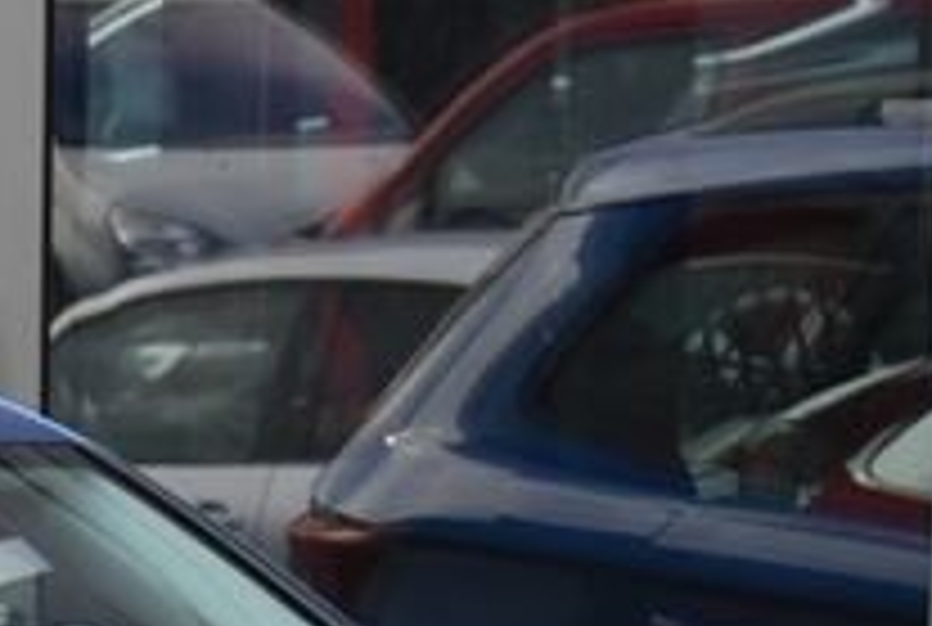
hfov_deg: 6.3
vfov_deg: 4.2
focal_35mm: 321
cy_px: 1531
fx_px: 8328
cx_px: -450
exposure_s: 1/160
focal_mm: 65
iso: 500
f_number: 6.3
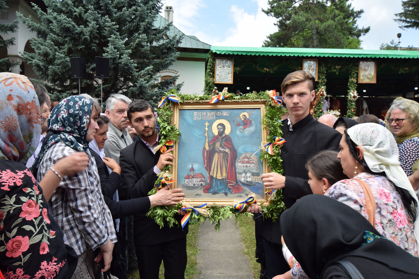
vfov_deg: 53.1
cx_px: 210
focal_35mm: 24
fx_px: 279
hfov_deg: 73.7
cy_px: 140
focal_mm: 16
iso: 100
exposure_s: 1/100
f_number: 7.1
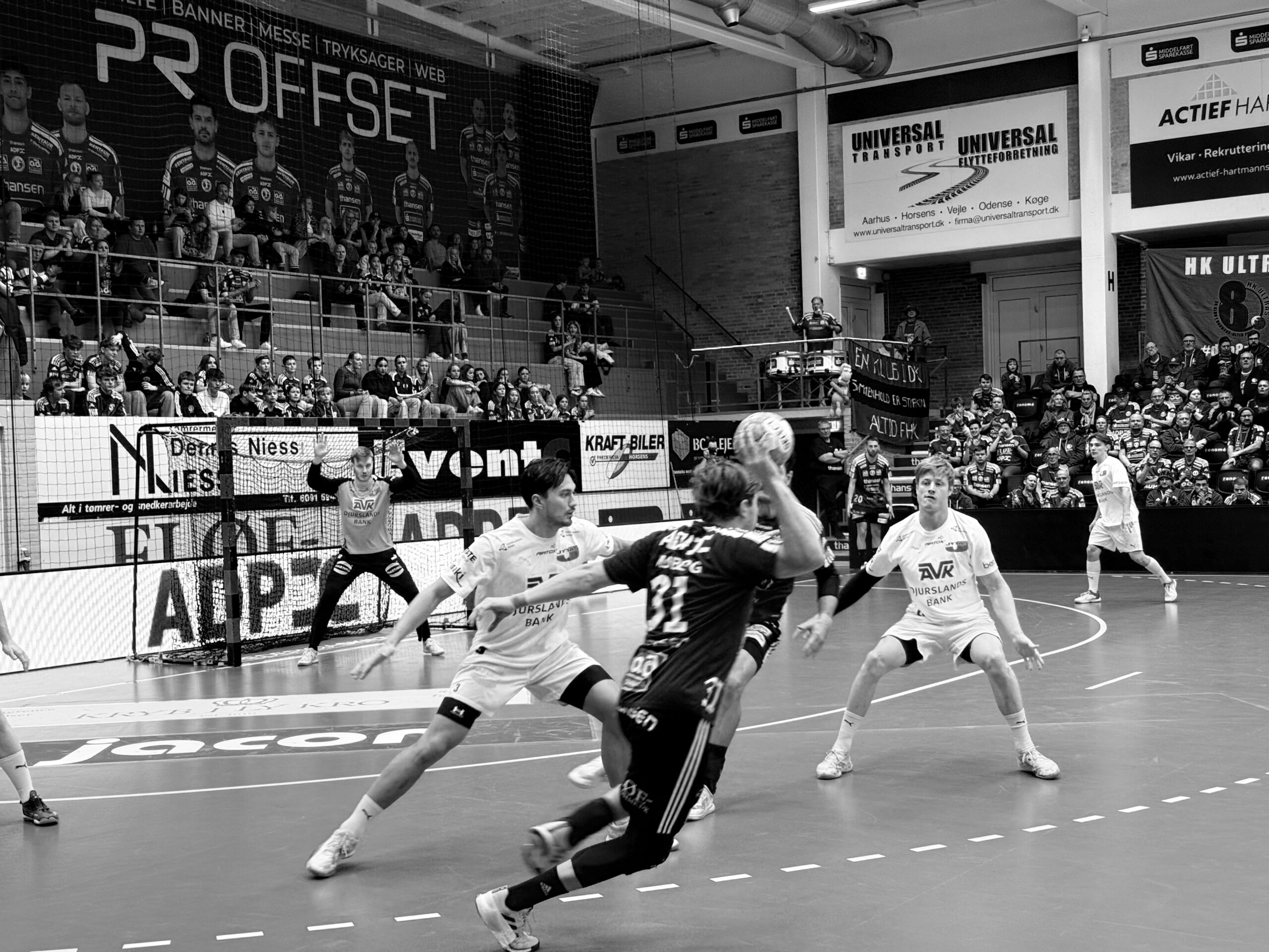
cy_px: 476
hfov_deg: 39.7
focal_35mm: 48
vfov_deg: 30.3
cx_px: 634
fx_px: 1760
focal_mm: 6.76
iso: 80
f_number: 1.78
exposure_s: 1/93
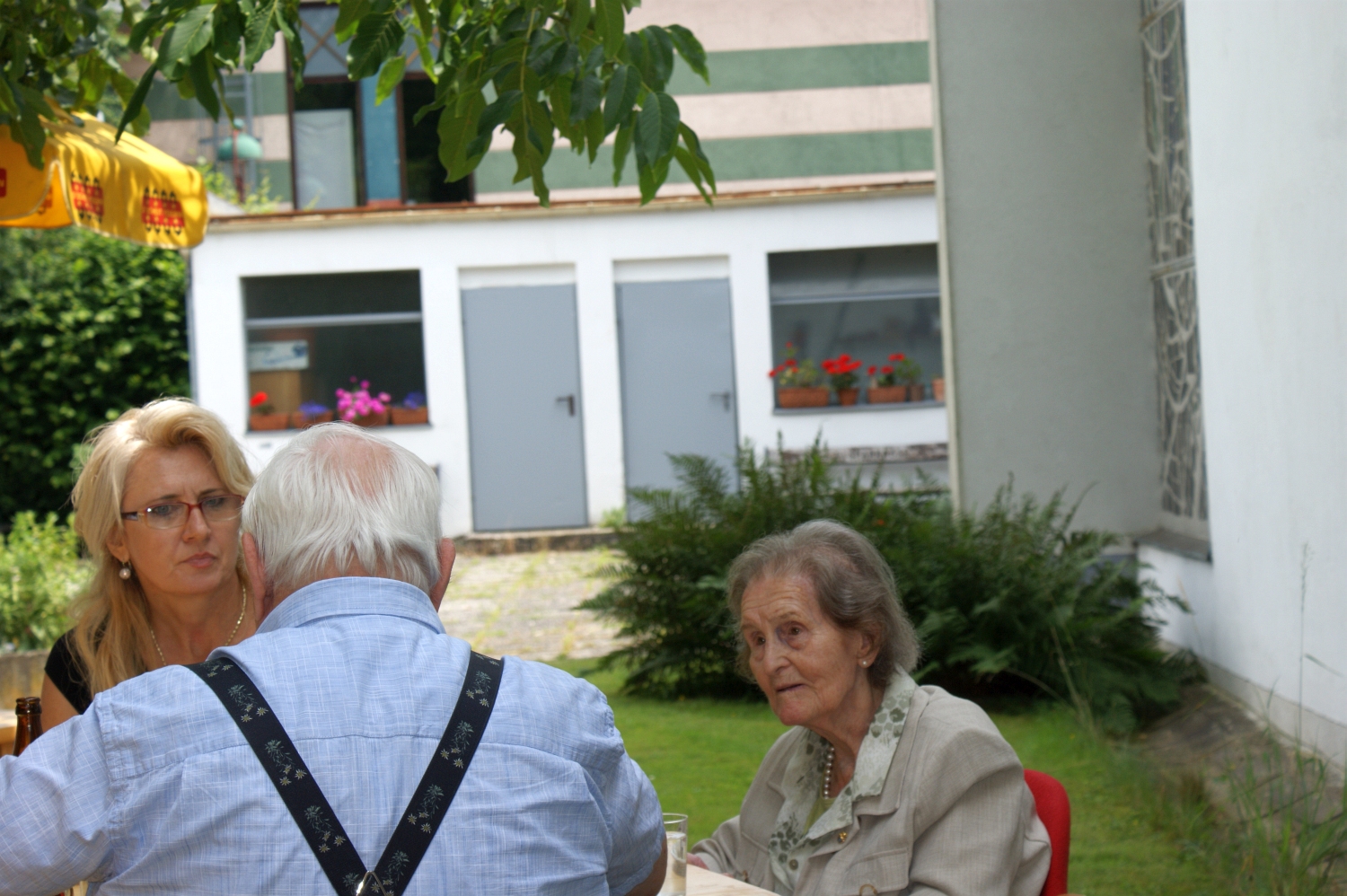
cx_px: 674
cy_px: 448
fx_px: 3365
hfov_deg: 22.6
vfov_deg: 15.2
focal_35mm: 90
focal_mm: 60
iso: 100
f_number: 8
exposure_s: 1/160
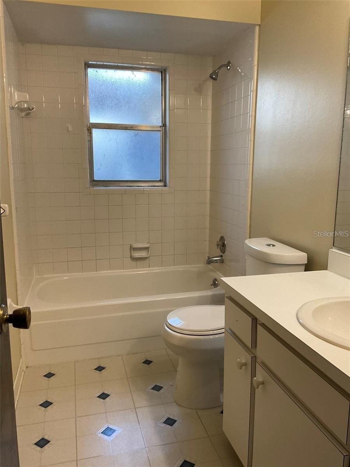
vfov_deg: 61.7
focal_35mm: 29
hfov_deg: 48.2
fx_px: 391
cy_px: 234
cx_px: 175
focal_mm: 3
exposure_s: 1/60
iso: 80
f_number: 1.8
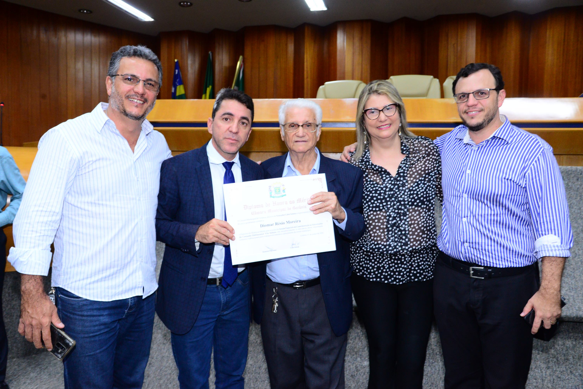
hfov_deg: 61.9
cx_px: 292
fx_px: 486
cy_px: 194
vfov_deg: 43.6
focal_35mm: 30
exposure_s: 1/50
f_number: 6.3
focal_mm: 30
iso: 2500
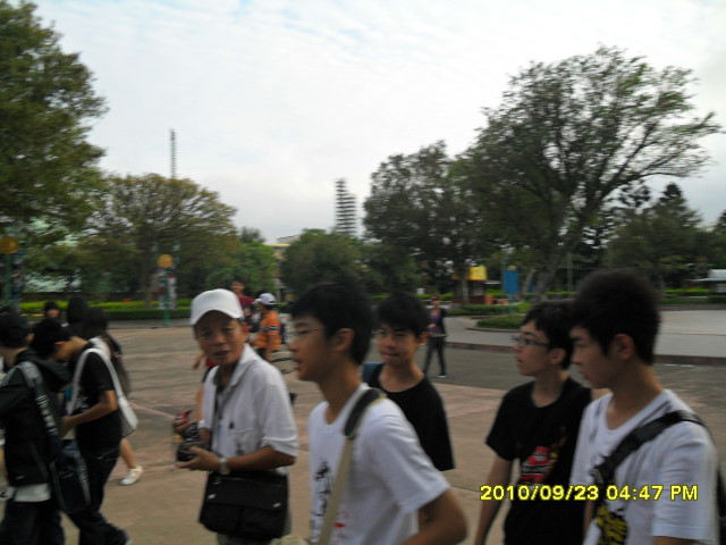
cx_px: 363
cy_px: 272
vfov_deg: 40.7
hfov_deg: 52.6
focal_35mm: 35
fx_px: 734
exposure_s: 1/90
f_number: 8.9
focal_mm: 6.2
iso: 120
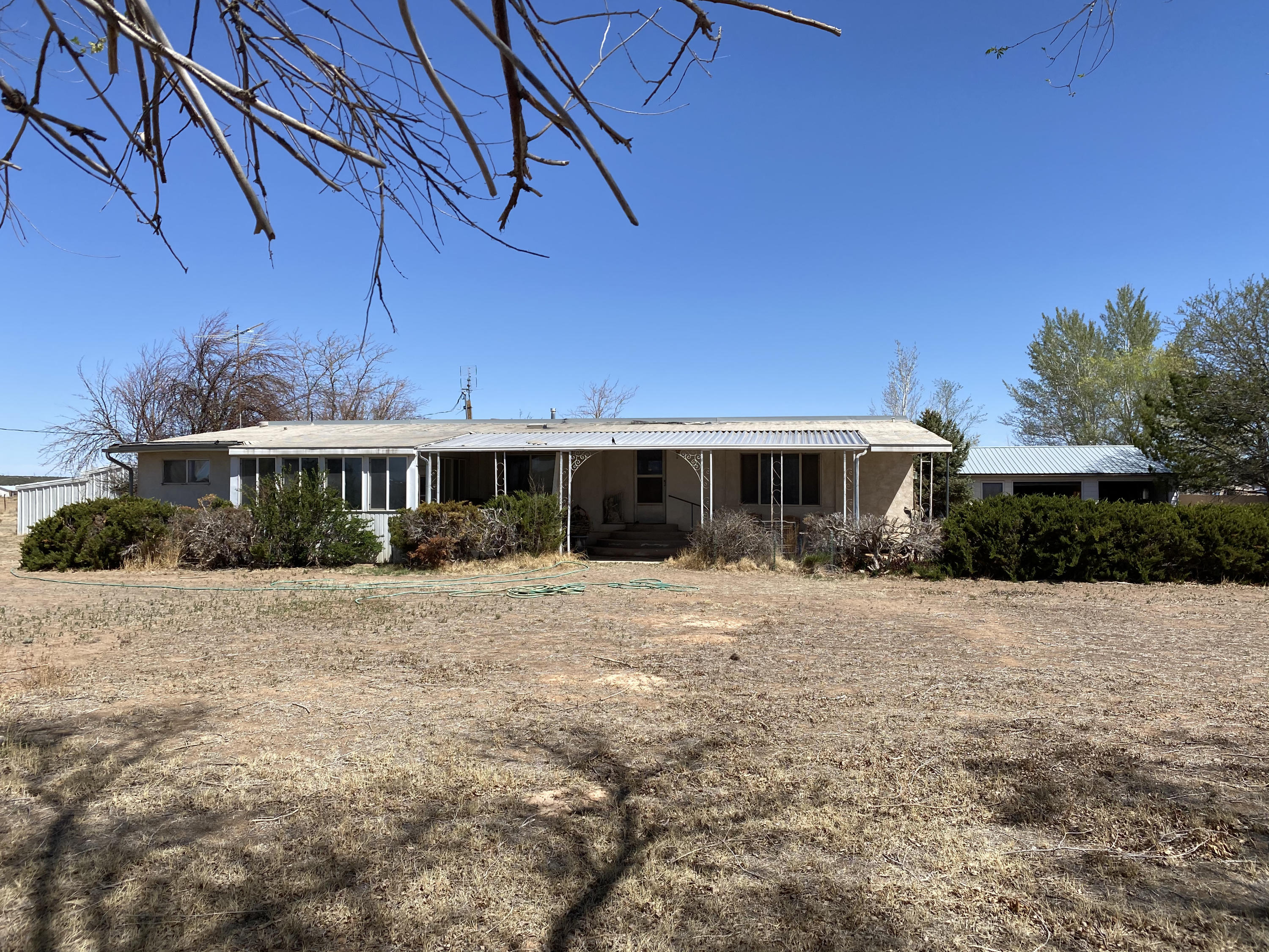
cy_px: 476
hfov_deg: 67.3
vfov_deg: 53.1
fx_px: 953
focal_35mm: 26
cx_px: 634
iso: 32
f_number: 1.8
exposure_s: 1/3300
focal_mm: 4.25
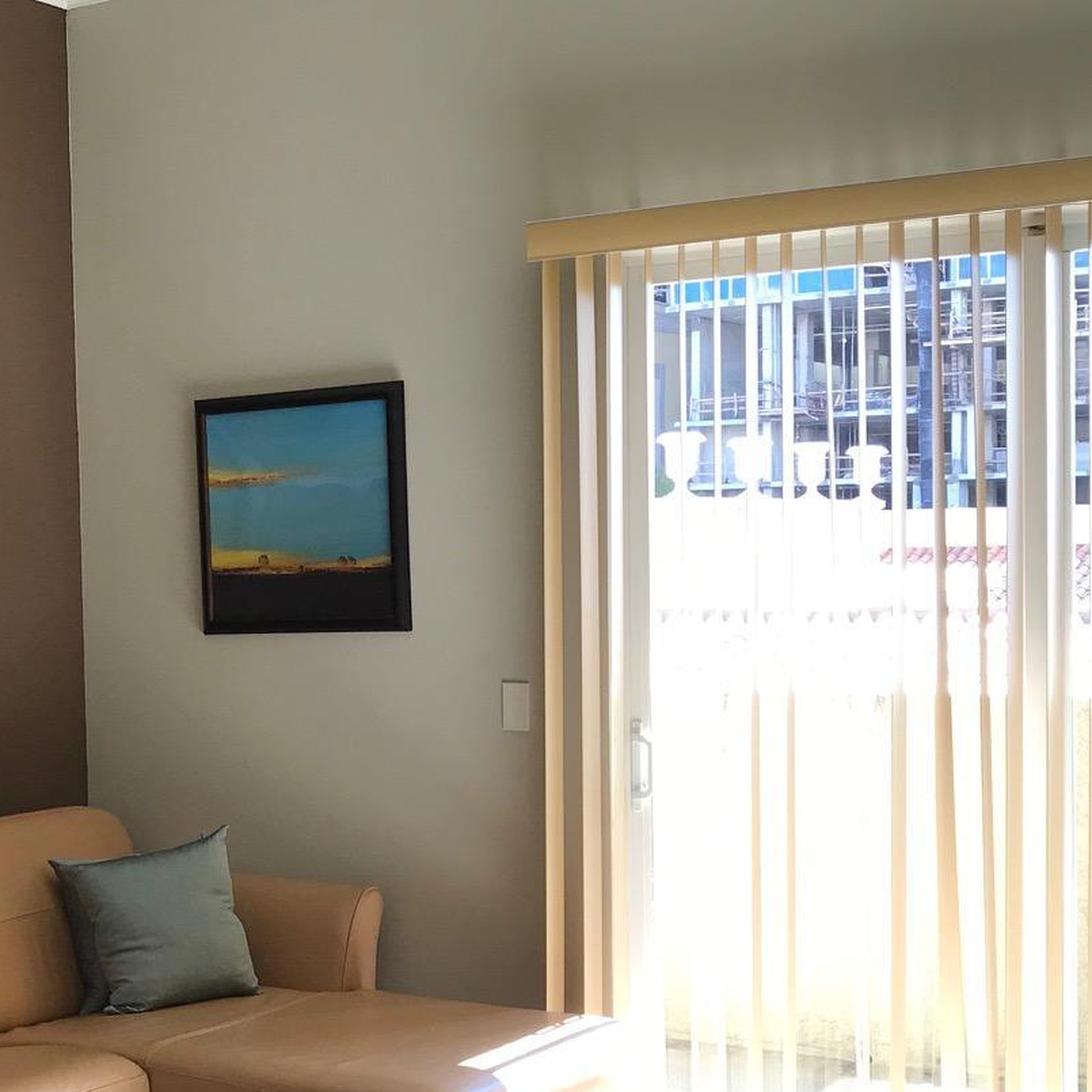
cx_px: 79
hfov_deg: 26.6
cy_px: 657
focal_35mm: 62
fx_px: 2213
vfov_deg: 27.7
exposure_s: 1/120
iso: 20
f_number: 1.8
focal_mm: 3.99
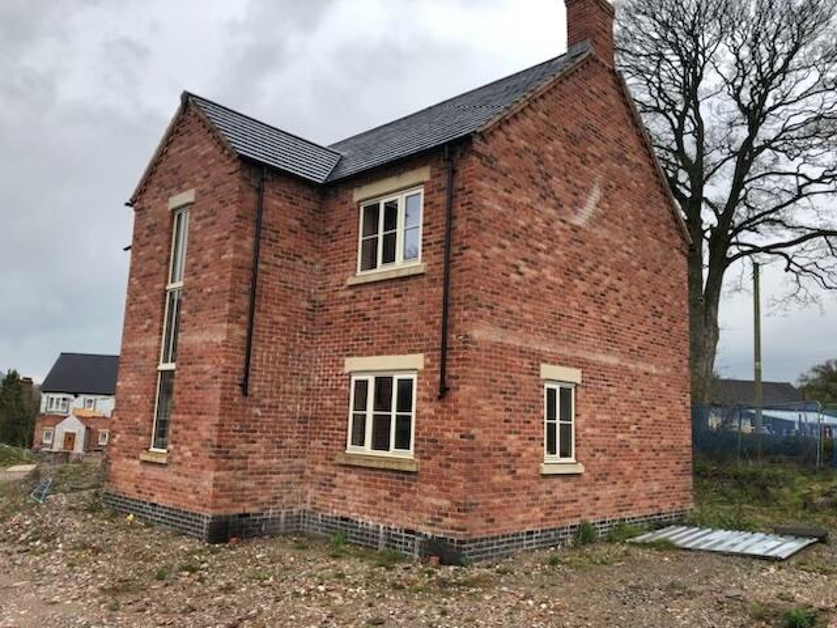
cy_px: 314
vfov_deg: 49.7
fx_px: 677
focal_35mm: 28
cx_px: 418
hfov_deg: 63.4
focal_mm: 4
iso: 20
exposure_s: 1/1600
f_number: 1.8
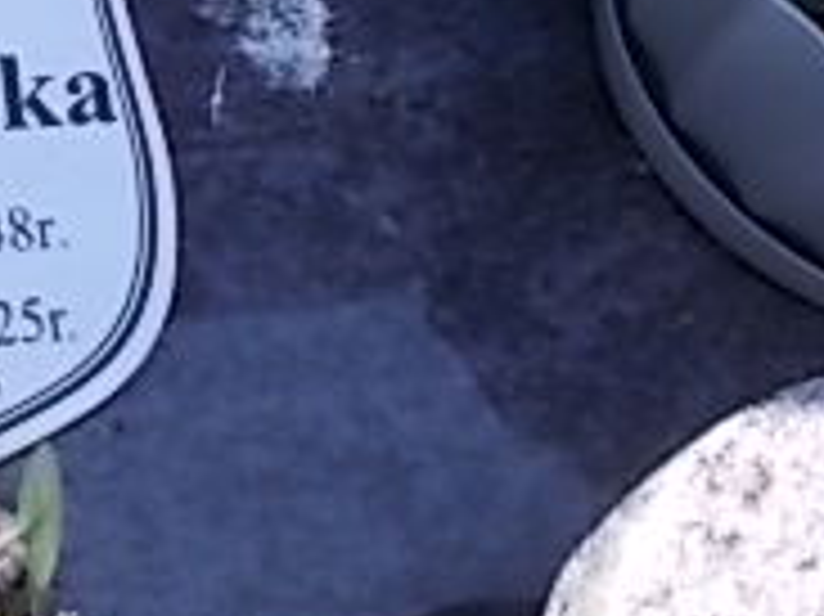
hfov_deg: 19.8
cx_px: -243
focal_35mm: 91
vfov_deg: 15.8
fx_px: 2165
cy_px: -36
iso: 80
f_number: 3.2
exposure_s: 1/320
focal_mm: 4.6
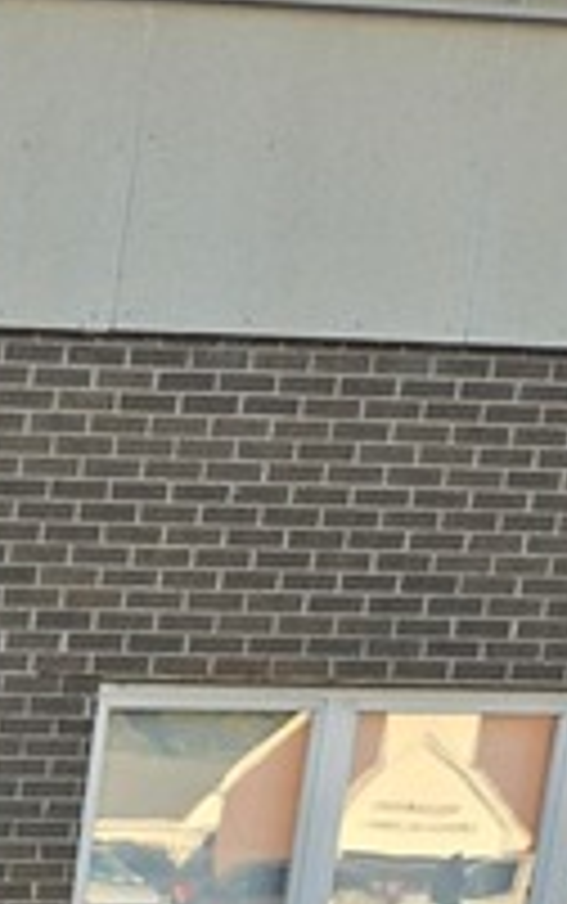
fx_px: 3059
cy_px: 1781
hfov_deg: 8.7
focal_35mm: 124
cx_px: -1148
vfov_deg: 14.2
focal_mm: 5.4
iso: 25
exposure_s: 1/391
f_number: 1.8
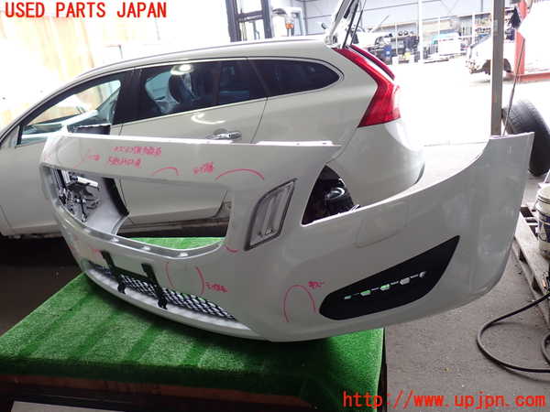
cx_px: 275
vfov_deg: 46.8
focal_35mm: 30
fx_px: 477
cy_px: 206
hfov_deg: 60.0
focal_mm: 5.4
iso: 125
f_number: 2.3
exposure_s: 1/60
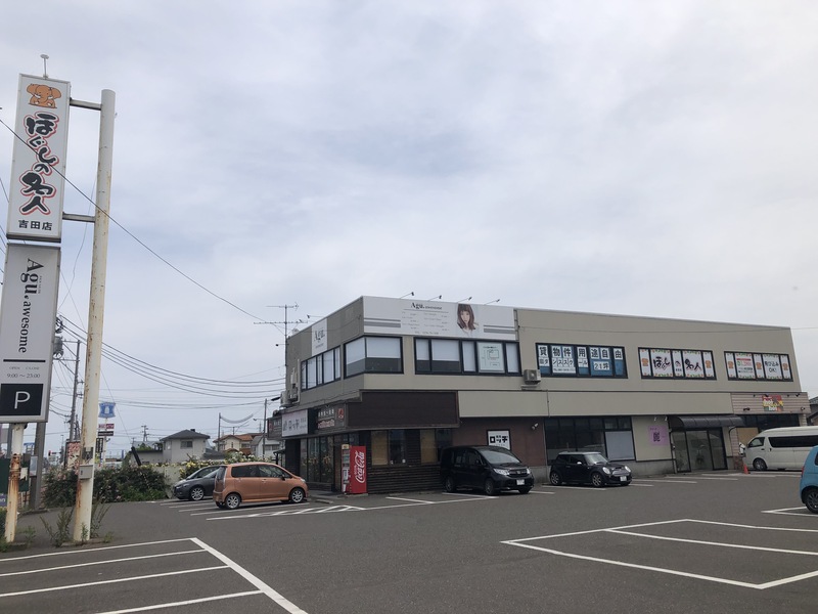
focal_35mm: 28
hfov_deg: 63.4
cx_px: 409
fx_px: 662
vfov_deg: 49.7
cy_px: 307
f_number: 1.8
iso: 20
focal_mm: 3.99
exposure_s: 1/4425
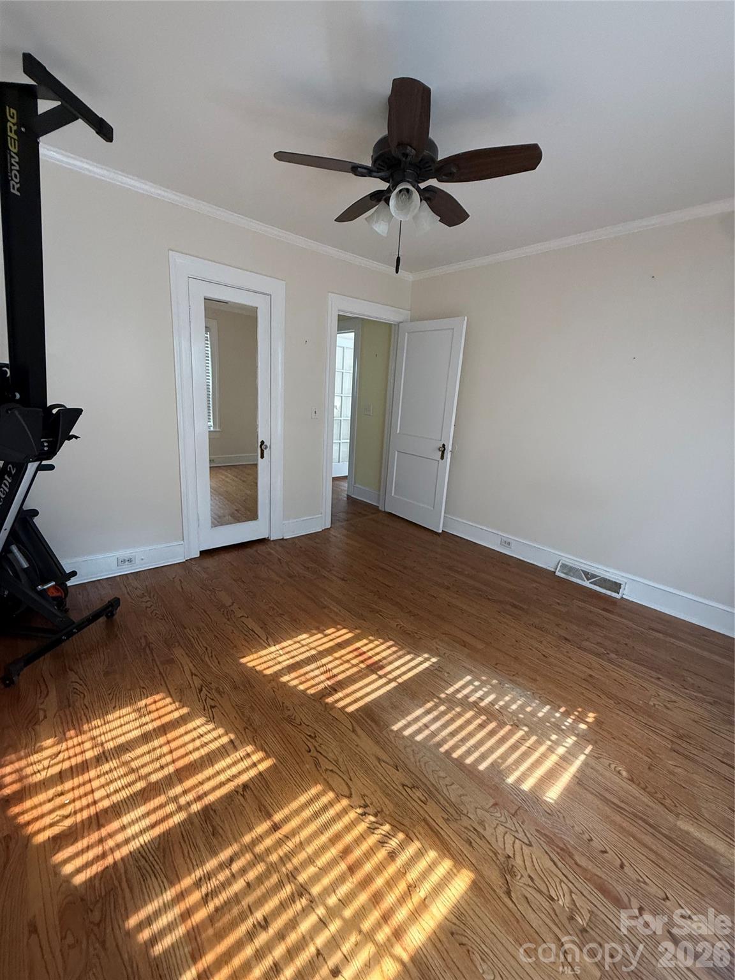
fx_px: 396
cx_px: 368
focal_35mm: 14
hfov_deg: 85.7
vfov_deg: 102.1
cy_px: 490
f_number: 2.2
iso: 320
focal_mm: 2.22
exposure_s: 1/97
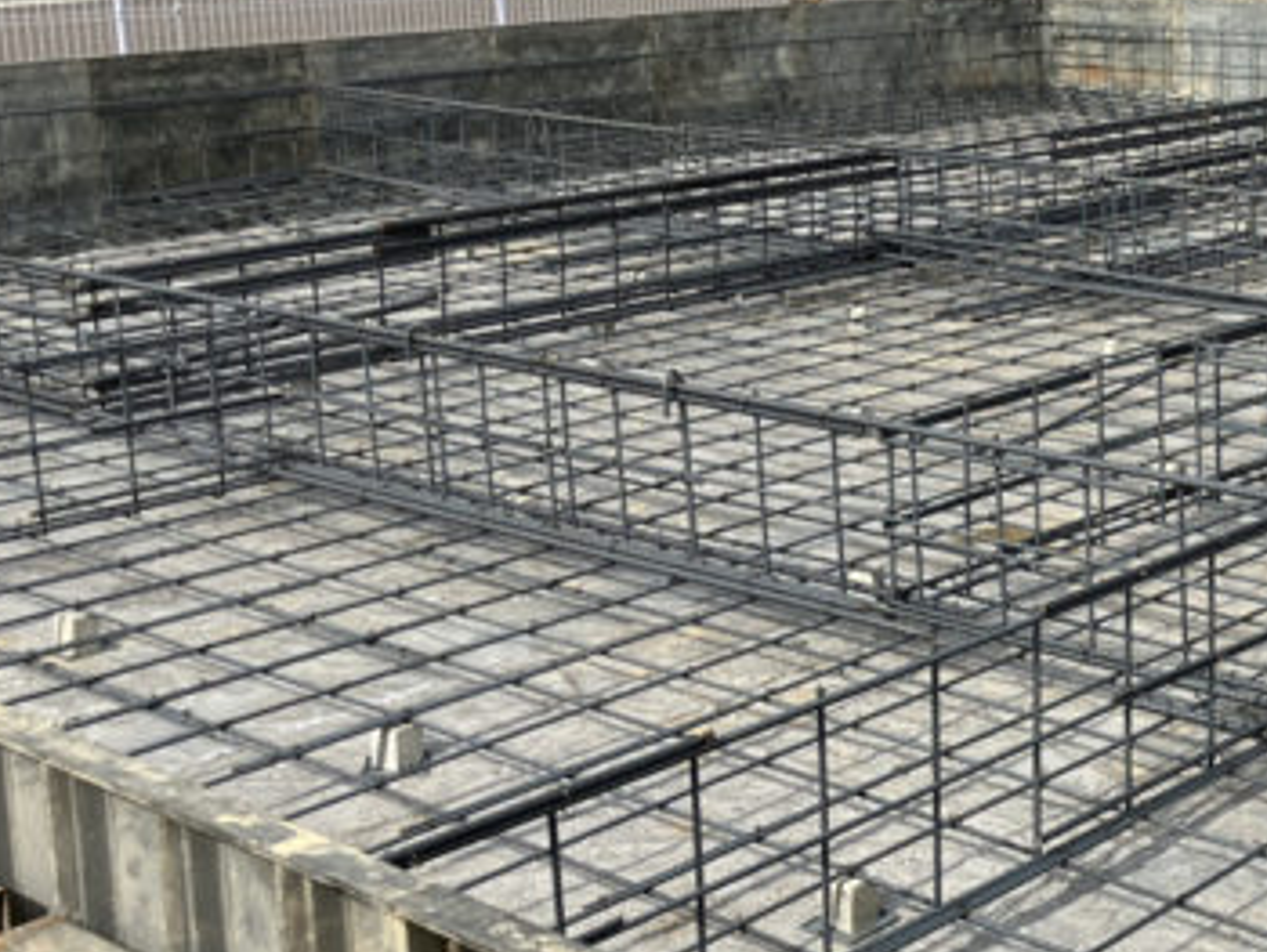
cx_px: 1281
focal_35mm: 64
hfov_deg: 28.3
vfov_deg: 22.9
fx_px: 2344
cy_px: 337
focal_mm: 3.99
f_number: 1.8
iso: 32
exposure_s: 1/2315
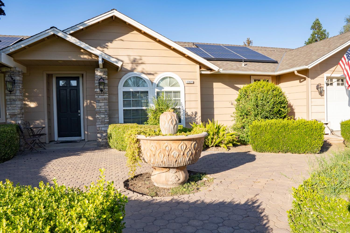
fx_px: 233
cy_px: 116
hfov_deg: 73.7
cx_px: 175
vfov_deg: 53.1
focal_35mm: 24
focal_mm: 16
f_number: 10
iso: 100
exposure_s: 1/160
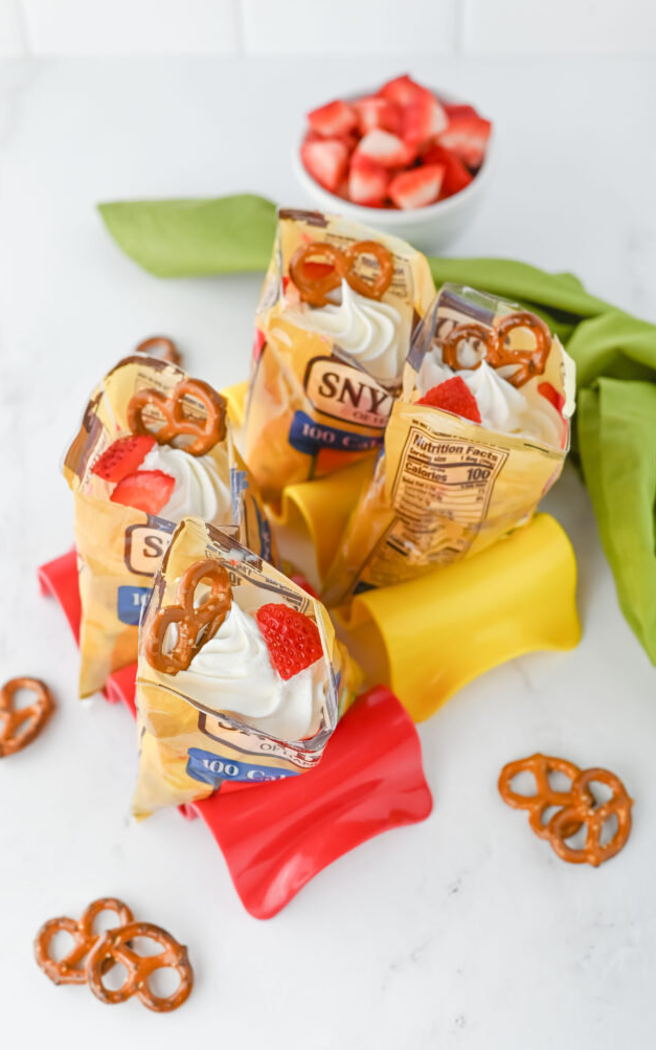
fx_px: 1487
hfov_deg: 24.9
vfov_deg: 38.9
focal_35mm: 52
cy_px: 518
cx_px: 319
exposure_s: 1/160
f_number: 5.6
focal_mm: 50
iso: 280
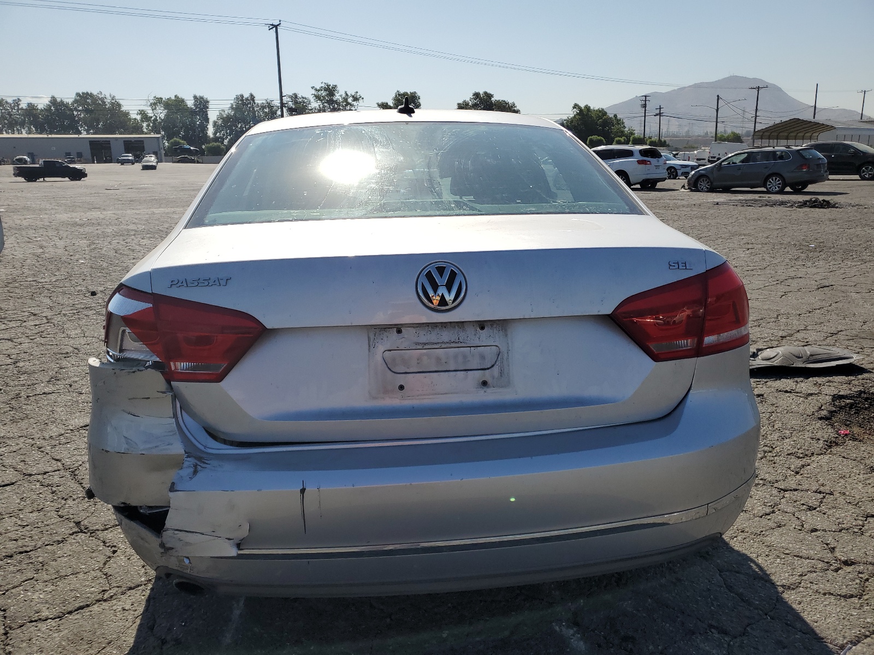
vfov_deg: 53.1
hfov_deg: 67.3
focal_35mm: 26
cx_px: 437
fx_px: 656
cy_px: 328
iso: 50
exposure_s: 1/10000
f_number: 1.5
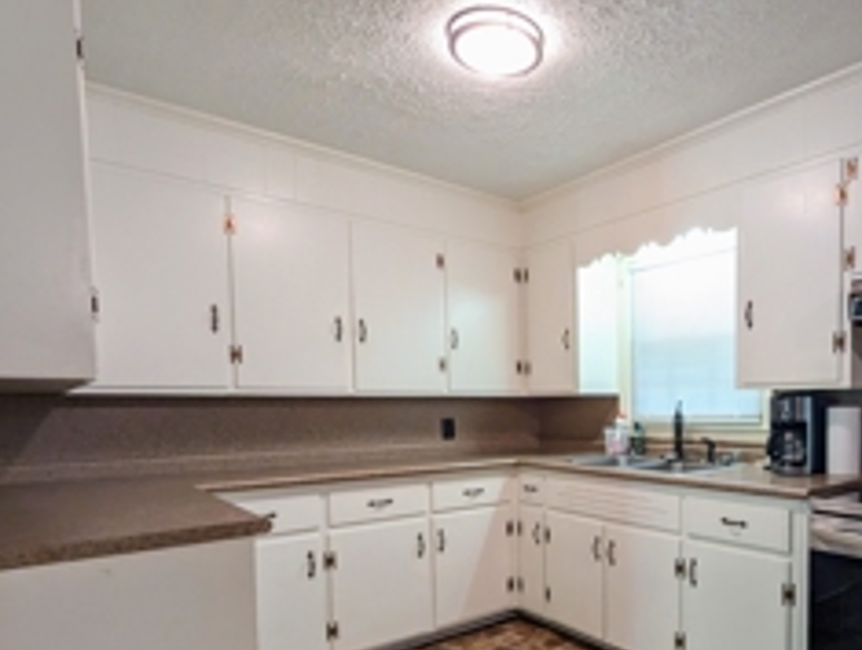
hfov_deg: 72.4
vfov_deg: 59.6
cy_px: 441
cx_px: 616
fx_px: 549
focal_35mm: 22
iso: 423
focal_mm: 1.95
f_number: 2.2
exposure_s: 1/60
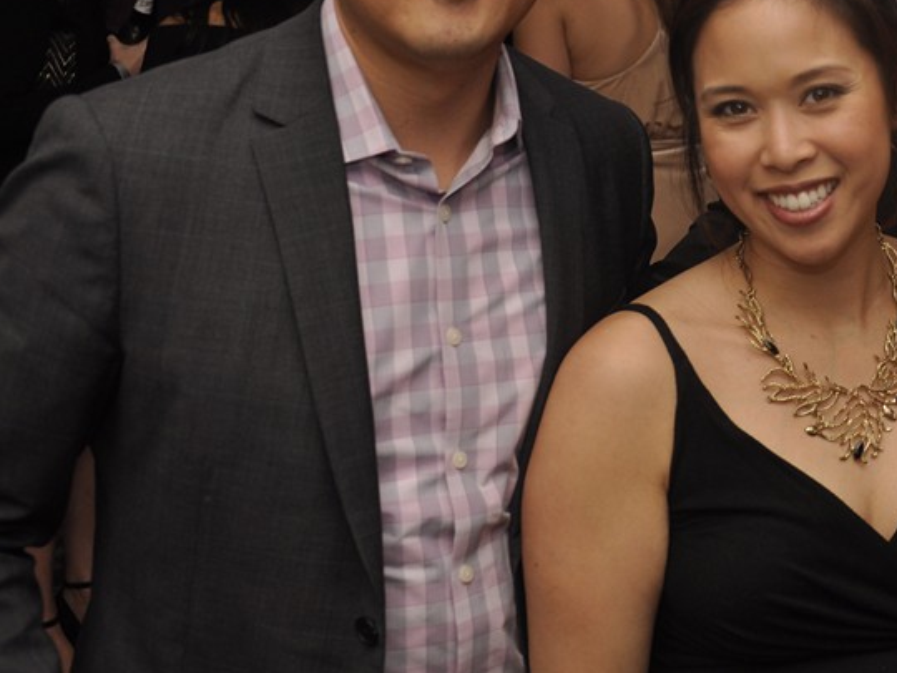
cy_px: 181
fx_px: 2073
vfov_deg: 18.3
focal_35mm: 80
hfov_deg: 23.9
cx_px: 751
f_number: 5
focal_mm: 30
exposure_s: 1/60
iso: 400
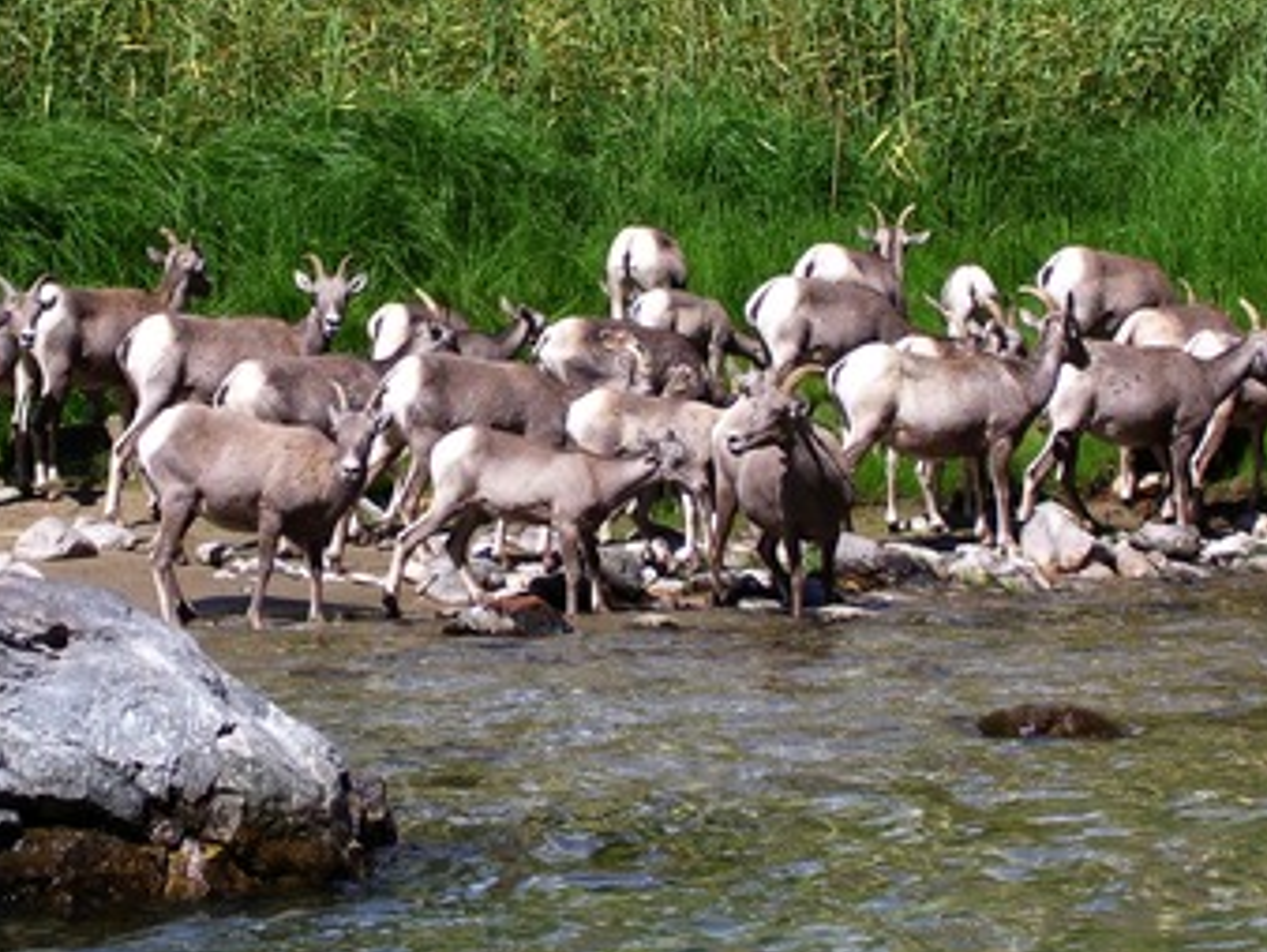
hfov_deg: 12.0
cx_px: 506
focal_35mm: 164
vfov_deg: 9.1
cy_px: 332
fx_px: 6007
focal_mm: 18
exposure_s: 1/500
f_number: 4.6
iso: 80
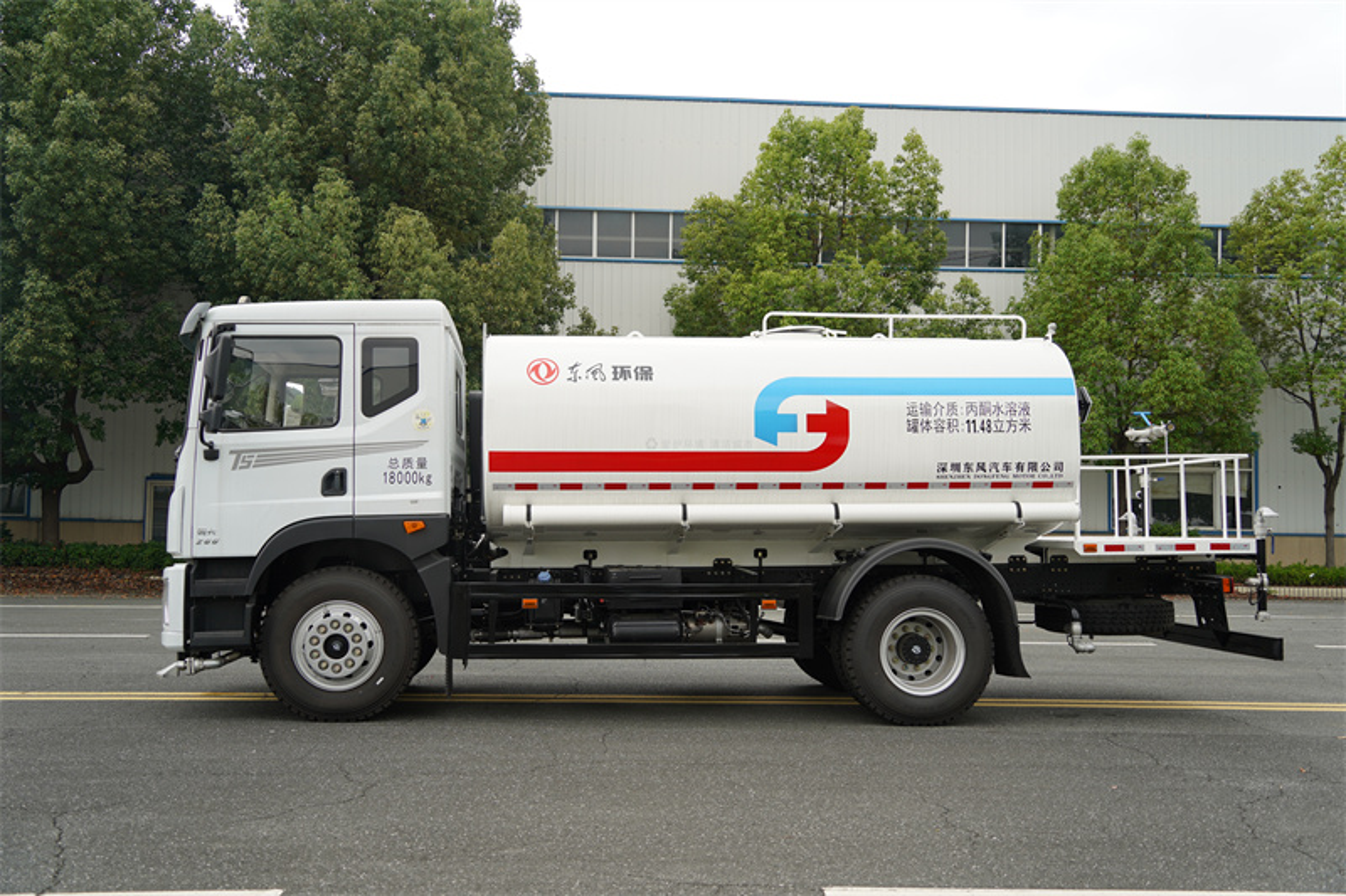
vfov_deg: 40.0
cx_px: 673
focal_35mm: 33
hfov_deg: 57.2
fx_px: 1233
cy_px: 448
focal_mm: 33
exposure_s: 1/320
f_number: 3.5
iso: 100
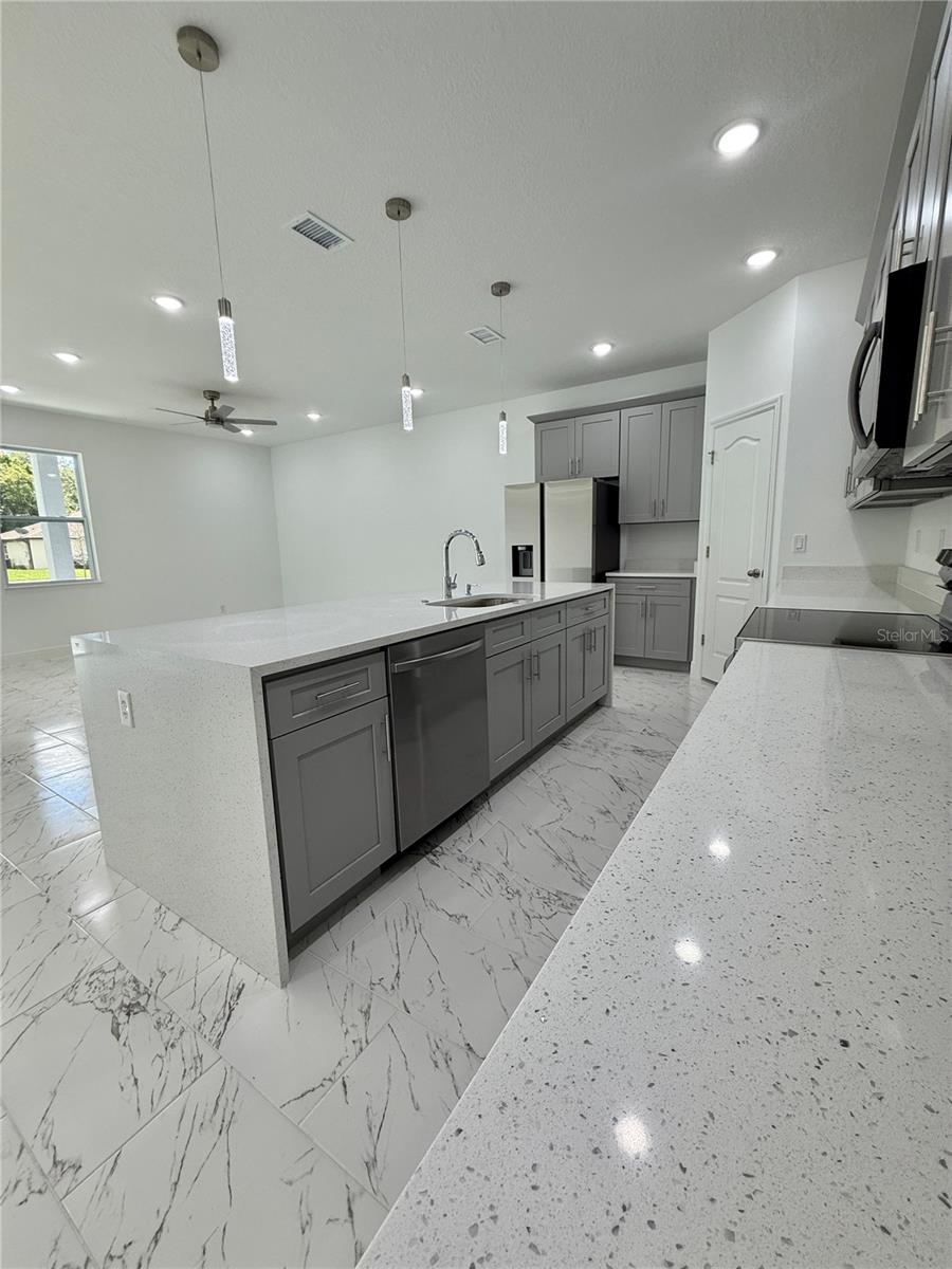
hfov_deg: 85.7
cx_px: 476
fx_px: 513
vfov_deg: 102.1
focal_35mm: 14
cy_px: 634
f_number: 2.2
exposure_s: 1/120
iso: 64
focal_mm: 2.22
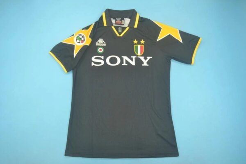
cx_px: 123
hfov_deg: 61.9
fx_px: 205
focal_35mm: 30
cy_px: 82
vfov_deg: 43.6
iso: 200
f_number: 3.8
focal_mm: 20
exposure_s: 1/80
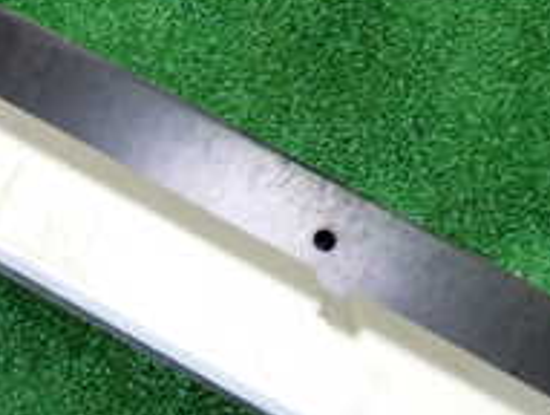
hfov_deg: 20.3
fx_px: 1496
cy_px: 144
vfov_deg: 15.7
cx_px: 29
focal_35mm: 94
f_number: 2.3
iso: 250
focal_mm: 5.4
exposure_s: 1/30
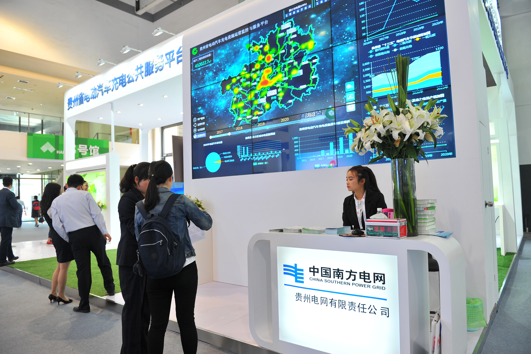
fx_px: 354
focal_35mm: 24
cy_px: 177
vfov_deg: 53.1
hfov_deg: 73.8
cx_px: 266
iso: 640
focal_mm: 24
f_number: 3.5
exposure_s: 1/80
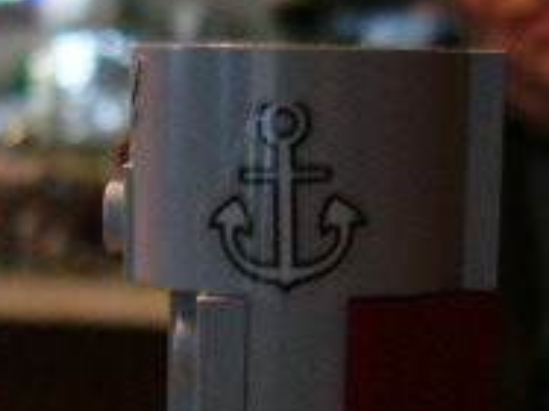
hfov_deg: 16.4
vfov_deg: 12.2
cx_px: 244
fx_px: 1902
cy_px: 429
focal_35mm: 120
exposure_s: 1/8
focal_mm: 5.8
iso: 200
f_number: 2.8
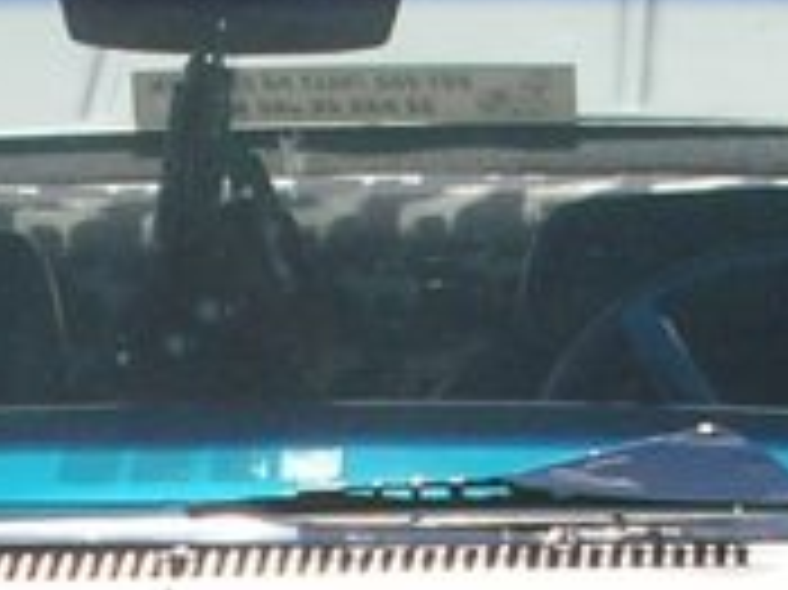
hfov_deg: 3.9
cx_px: 117
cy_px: 1266
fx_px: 11442
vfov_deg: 2.9
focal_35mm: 503
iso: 50
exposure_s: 1/219
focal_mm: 14.3
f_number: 7.4
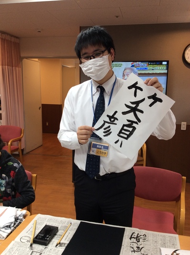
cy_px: 128
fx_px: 235
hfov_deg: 44.0
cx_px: 95
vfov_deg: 56.9
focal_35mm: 32
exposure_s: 1/24
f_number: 2.4
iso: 40
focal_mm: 3.3
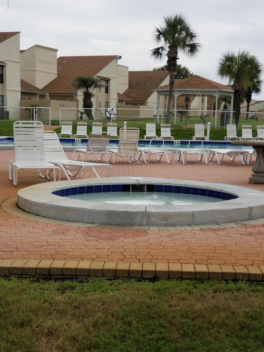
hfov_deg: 28.0
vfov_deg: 36.8
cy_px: 176
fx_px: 529
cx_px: 132
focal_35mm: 52
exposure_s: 1/660
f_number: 2.4
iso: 25
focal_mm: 6
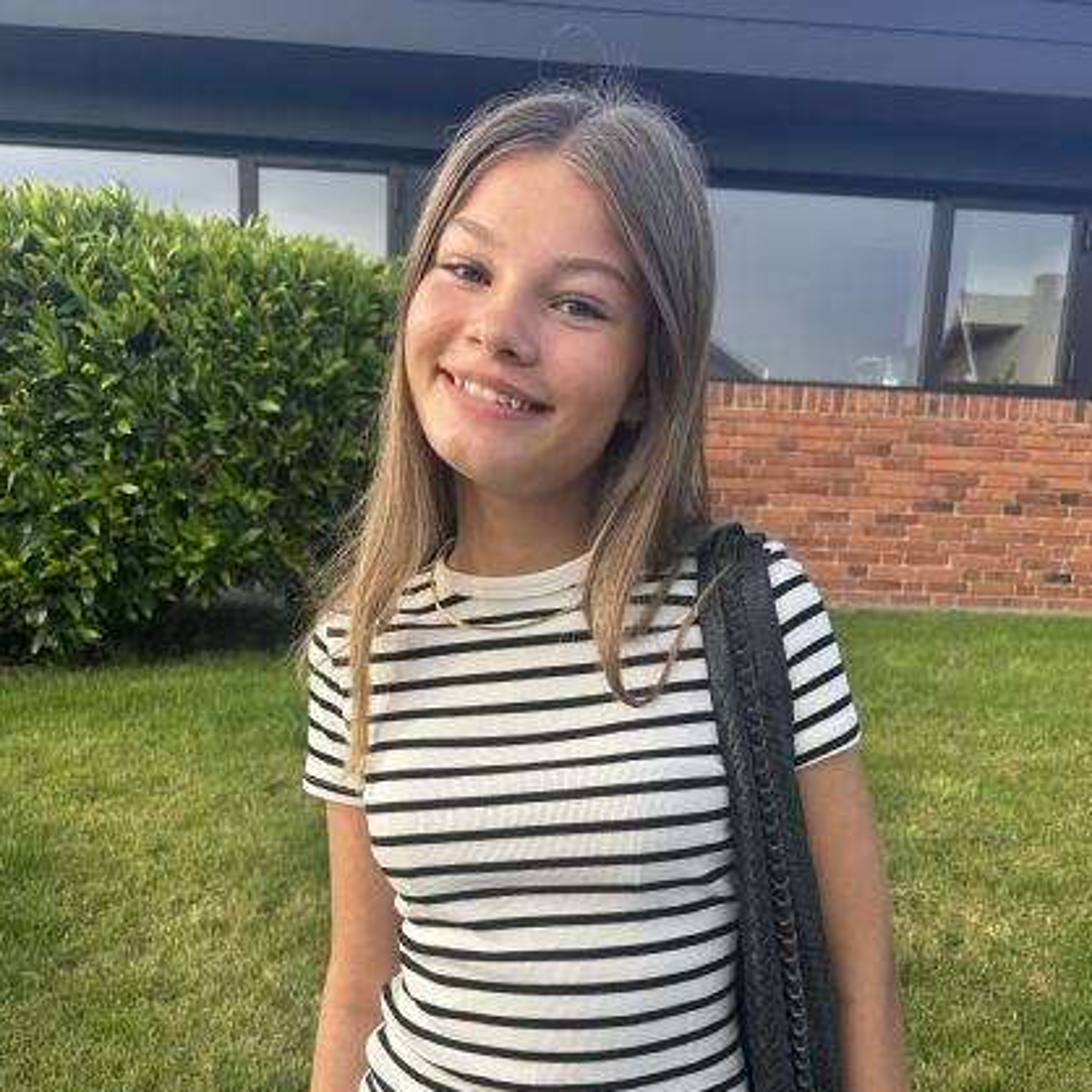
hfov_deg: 49.7
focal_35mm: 33
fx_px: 1178
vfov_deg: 48.8
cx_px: 562
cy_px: 742
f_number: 1.5
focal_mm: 5.7
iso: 50
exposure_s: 1/628
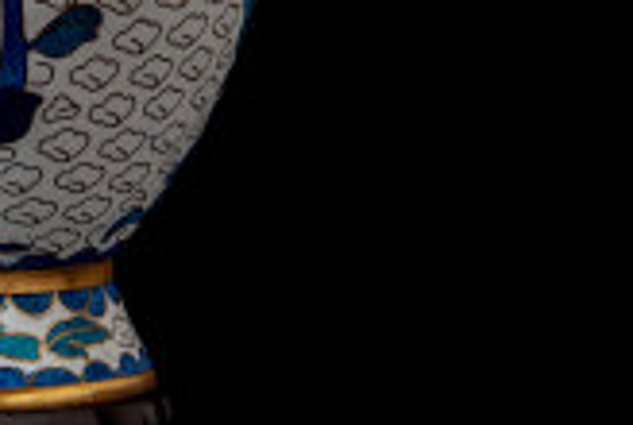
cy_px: -191
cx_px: -475
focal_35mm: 503
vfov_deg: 2.7
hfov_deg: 4.1
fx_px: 8860
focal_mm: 135
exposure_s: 1/160
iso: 100
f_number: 8
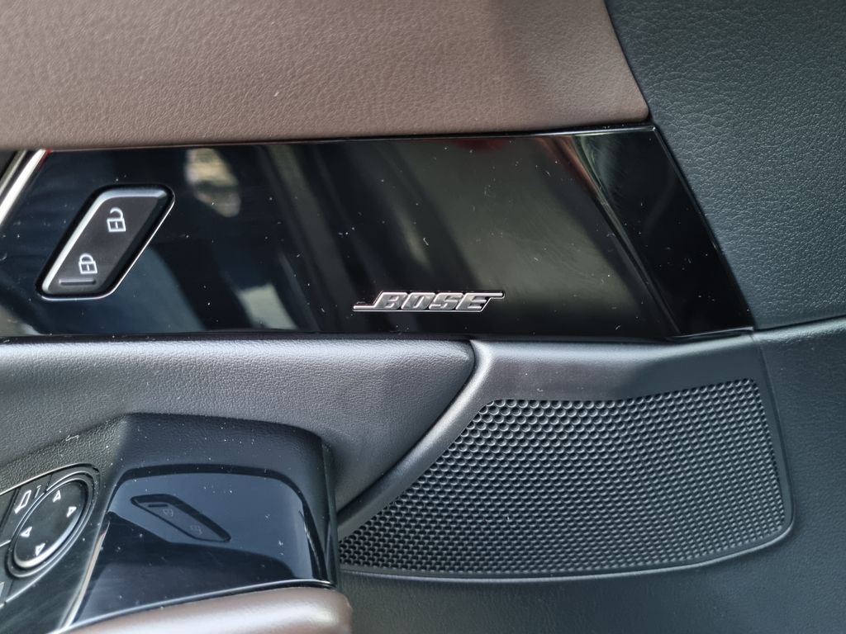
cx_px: 423
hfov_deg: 67.3
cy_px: 317
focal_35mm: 26
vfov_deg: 53.1
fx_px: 635
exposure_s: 1/24
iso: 800
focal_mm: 5.4
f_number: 1.8
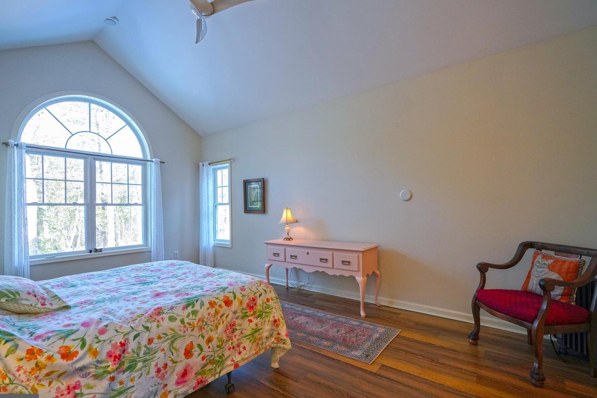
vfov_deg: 70.4
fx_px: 282
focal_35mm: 17
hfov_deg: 93.2
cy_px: 205
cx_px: 287
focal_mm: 16
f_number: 4
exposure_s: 1/160
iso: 1000
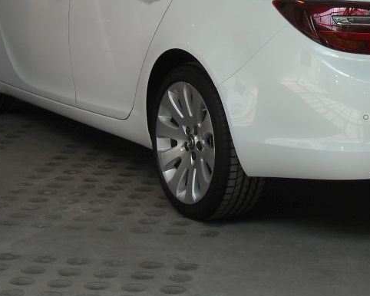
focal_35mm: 141
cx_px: 271
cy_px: 36
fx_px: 1545
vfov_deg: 10.9
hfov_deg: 13.6
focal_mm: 11.02
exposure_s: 1/96
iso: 64
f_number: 3.7
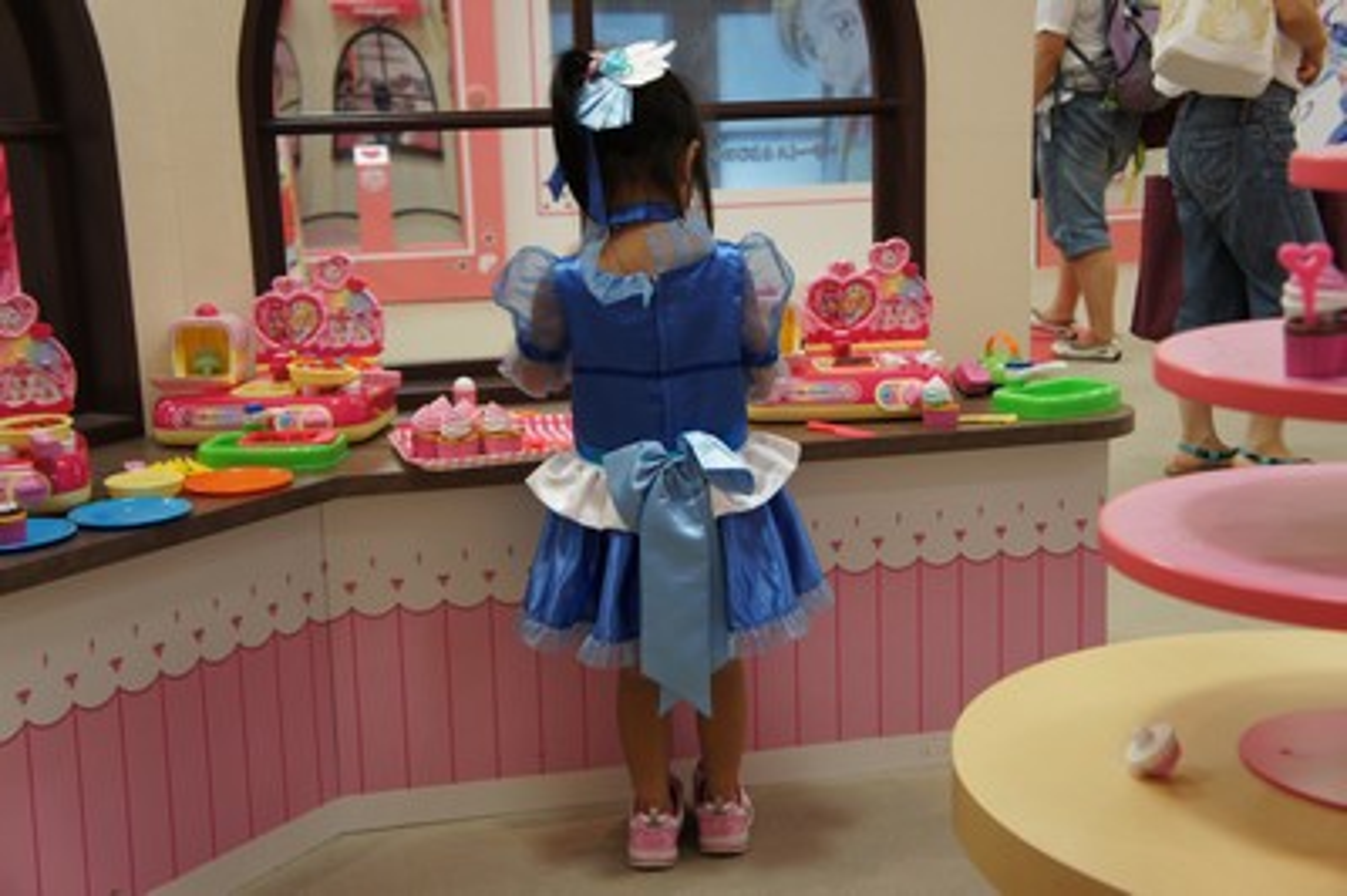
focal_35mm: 48
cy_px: 448
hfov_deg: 41.1
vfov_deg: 28.0
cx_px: 674
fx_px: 1794
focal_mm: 32
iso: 400
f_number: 4.5
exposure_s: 1/50
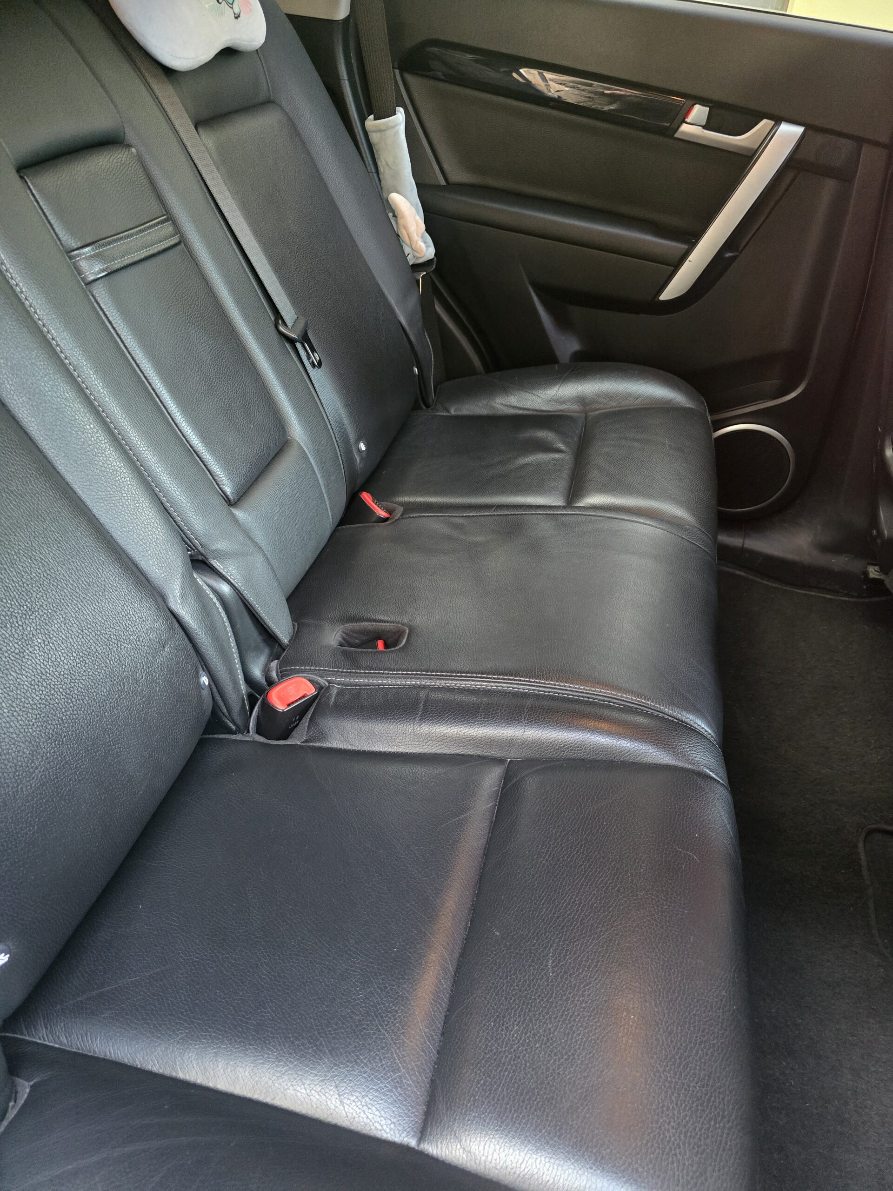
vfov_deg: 73.9
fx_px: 791
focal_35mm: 23
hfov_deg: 58.9
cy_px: 596
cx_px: 446
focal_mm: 6.3
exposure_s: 1/100
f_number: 1.7
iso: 2000
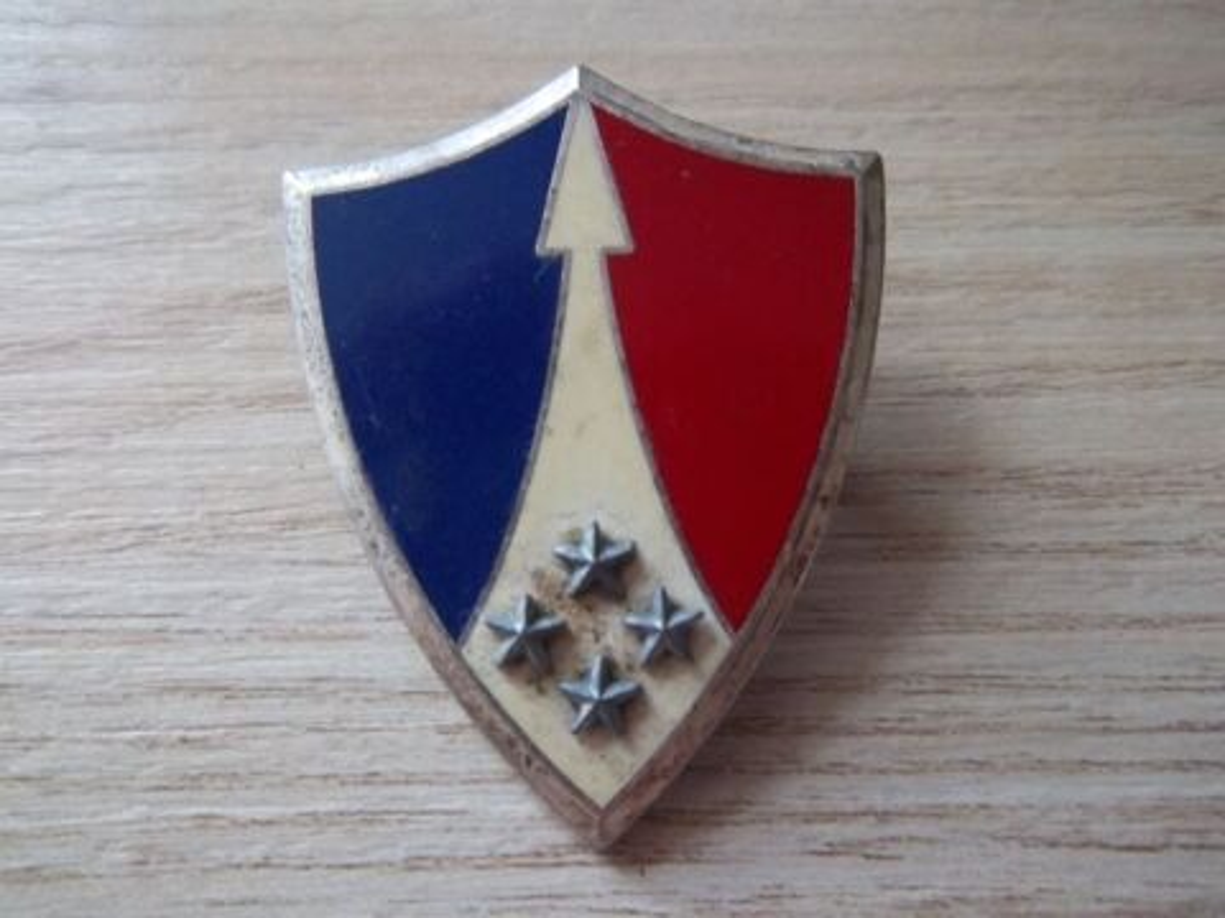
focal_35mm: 28
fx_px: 991
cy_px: 459
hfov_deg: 63.4
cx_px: 612
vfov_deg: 49.7
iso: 320
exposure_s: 1/8
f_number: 3.5
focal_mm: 5.05
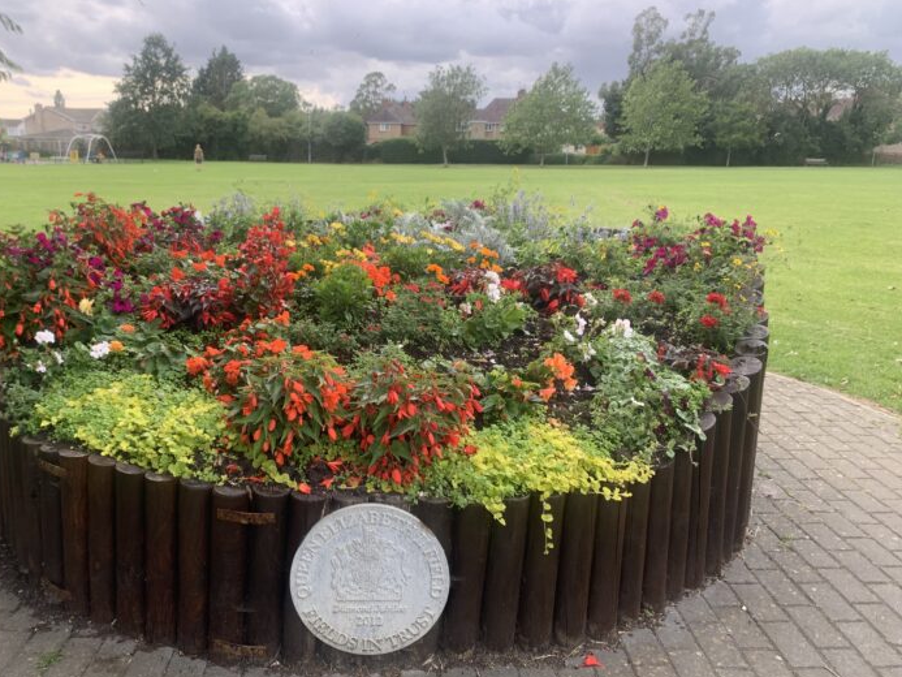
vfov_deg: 46.8
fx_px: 782
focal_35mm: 30
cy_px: 367
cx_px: 383
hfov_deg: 59.7
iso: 25
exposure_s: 1/353
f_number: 1.8
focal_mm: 4.25
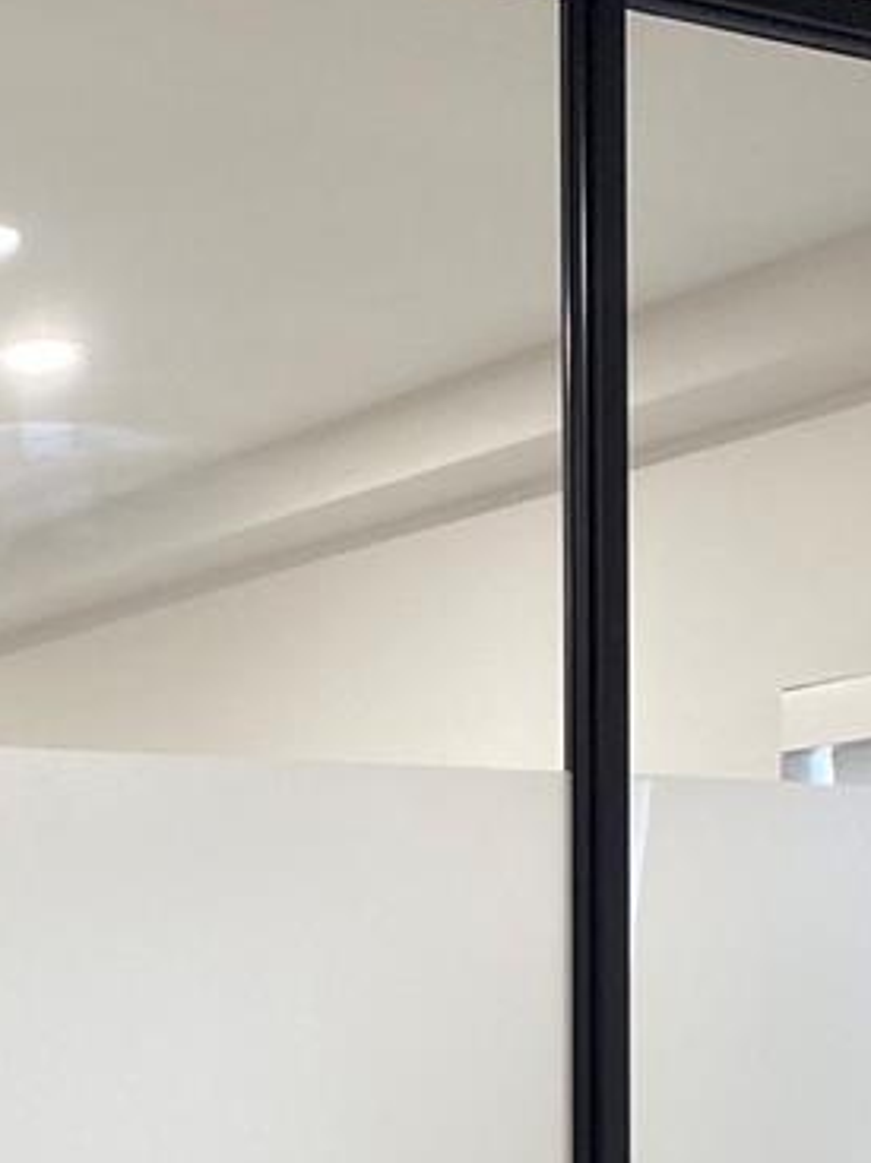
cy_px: 1353
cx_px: -231
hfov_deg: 16.5
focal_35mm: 85
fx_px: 2853
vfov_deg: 21.5
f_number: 1.8
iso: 125
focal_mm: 4.25
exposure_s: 1/60
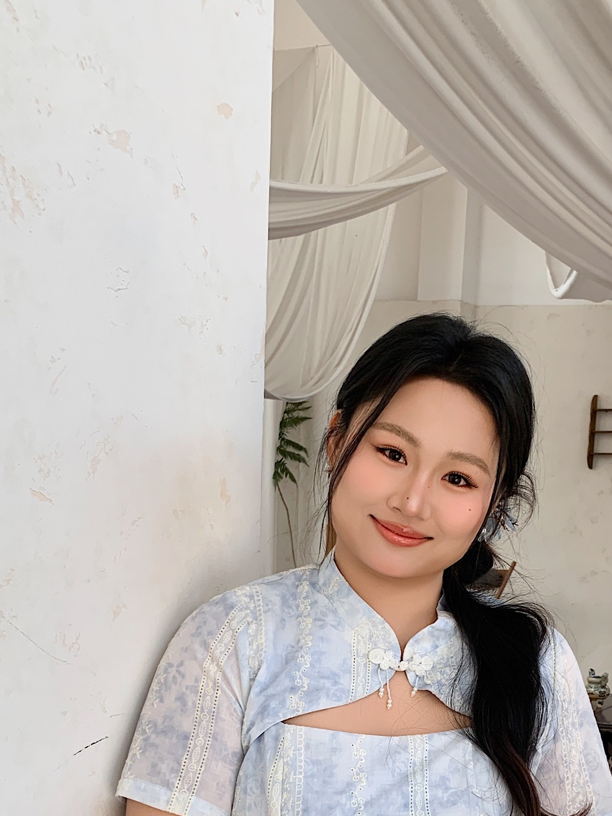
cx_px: 405
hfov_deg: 29.5
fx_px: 1155
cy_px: 737
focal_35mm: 49
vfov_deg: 36.5
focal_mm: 4.25
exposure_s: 1/120
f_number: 1.8
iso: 40
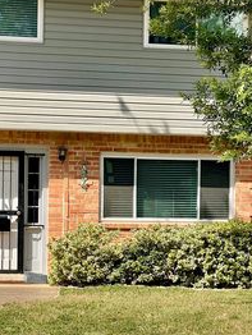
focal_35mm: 122
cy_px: 186
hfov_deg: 12.2
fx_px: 1182
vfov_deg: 16.1
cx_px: 132
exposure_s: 1/853
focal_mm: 7.5
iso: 20
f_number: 2.2
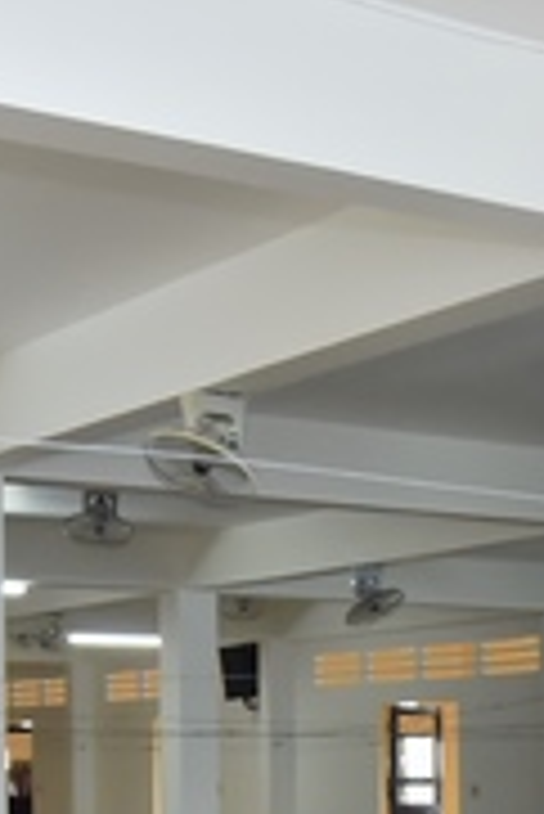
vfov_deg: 22.3
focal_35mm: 86
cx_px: 495
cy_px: 899
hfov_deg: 15.7
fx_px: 1945
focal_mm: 24
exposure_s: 1/125
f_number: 5
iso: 3200
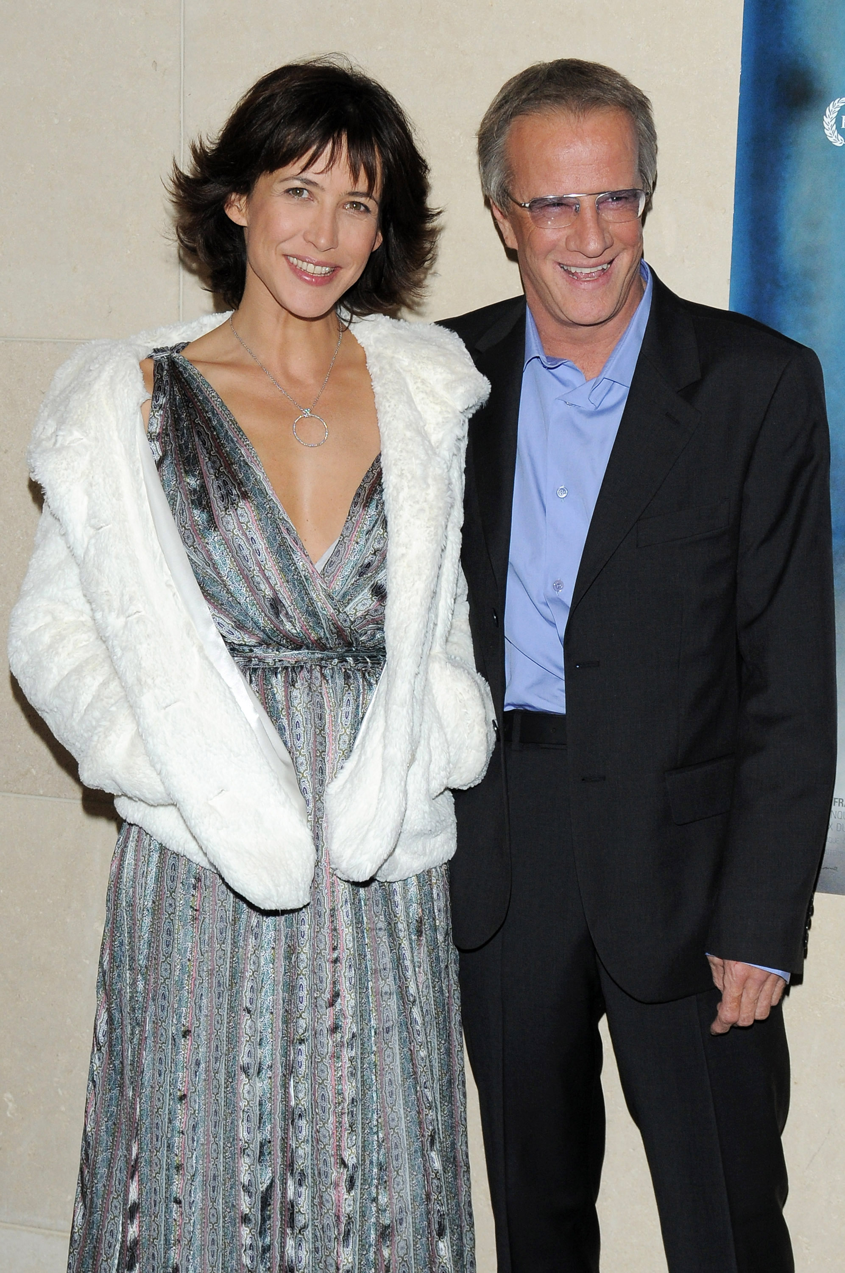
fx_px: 1641
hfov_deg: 28.9
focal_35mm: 46
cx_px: 422
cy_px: 636
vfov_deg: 42.4
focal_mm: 31
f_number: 6.3
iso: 400
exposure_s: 1/200
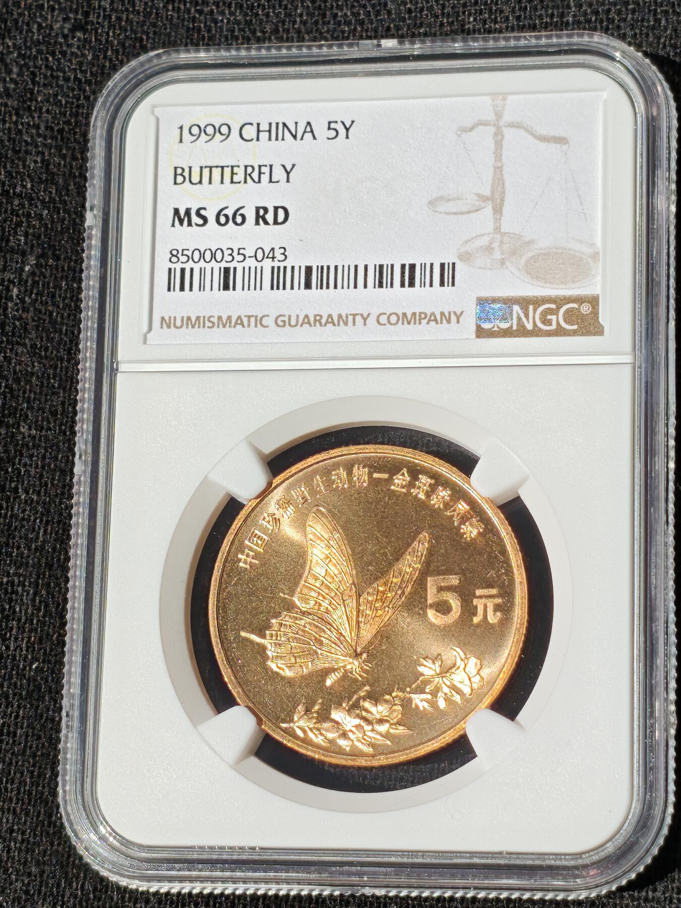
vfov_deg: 20.2
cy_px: 454
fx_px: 2544
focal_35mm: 97
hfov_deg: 15.2
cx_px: 340
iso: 50
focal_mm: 4.94
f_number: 1.5
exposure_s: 1/4180
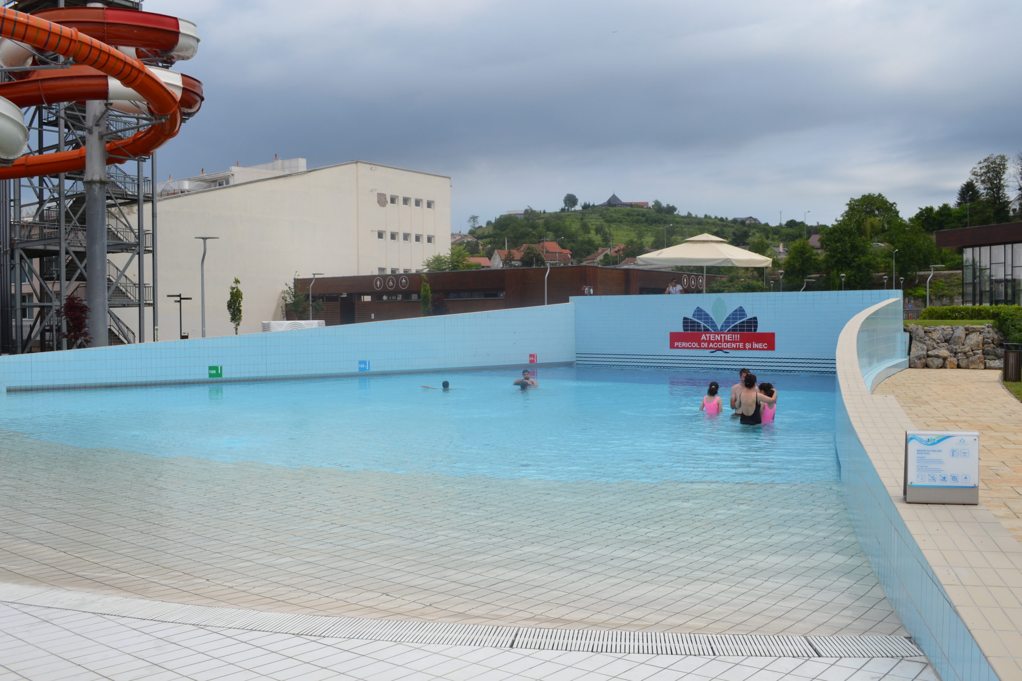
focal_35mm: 33
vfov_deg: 40.0
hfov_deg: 57.2
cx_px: 511
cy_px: 340
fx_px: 937
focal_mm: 22
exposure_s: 1/320
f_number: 9
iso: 100
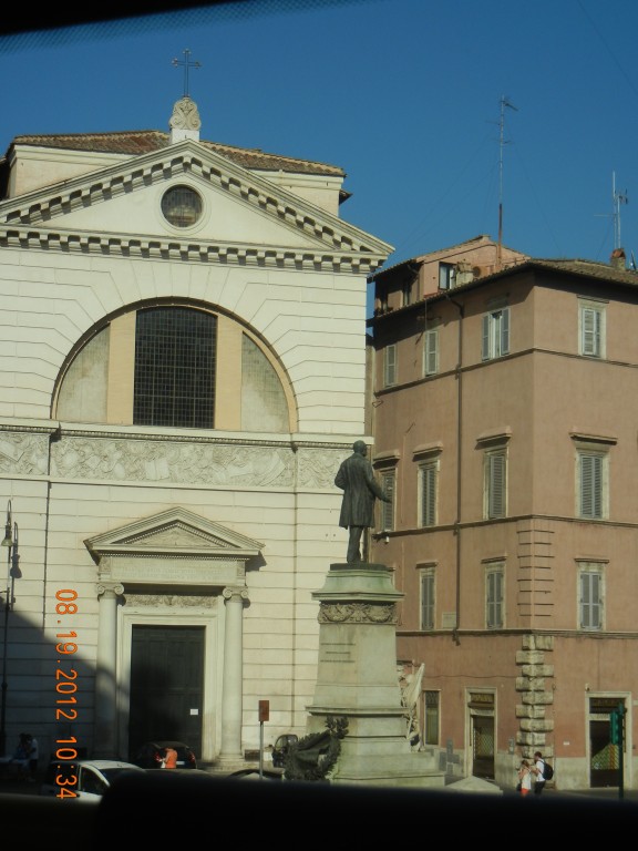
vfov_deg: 25.3
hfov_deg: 19.1
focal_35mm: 77
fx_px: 1892
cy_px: 426
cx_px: 319
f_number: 8.6
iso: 160
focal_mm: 13.9
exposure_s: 1/579
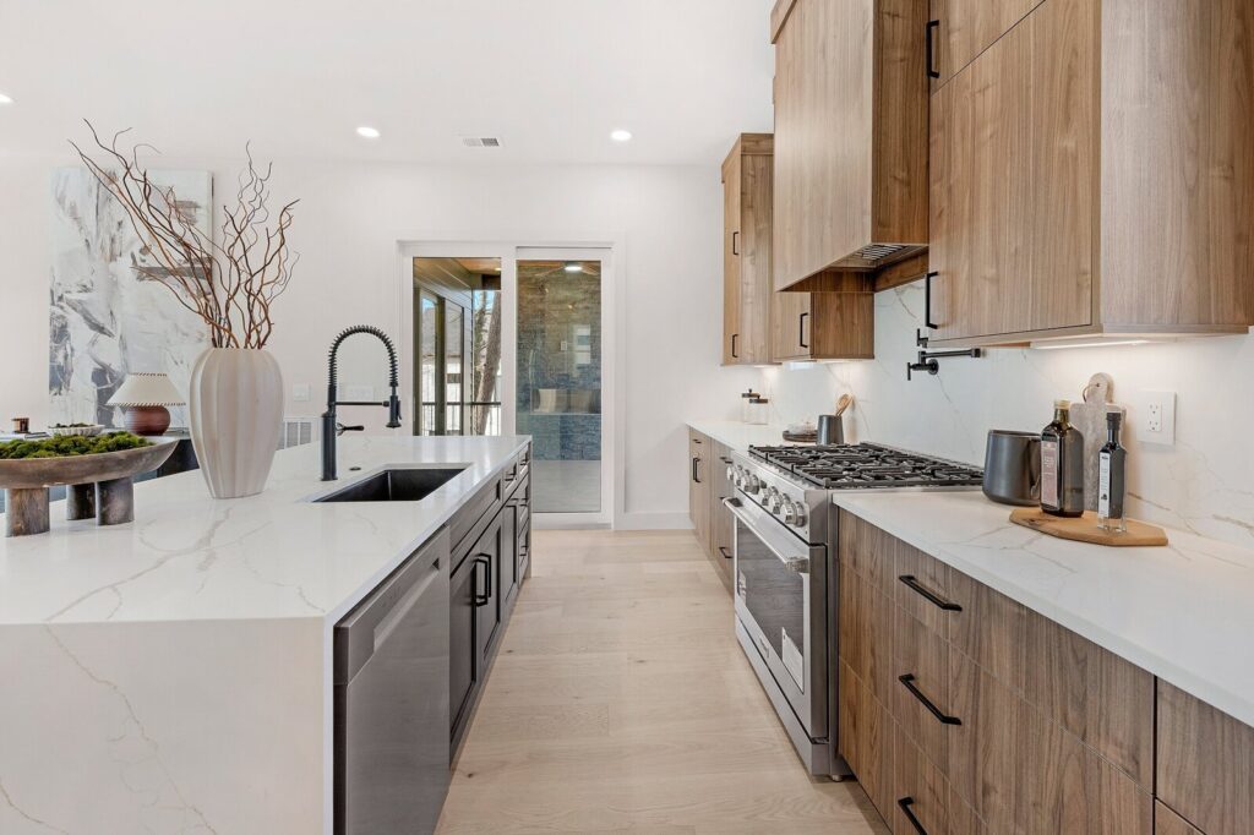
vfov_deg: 81.2
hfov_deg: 104.3
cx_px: 627
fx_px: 487
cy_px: 418
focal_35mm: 14
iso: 250
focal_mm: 14
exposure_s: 1/15
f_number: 8
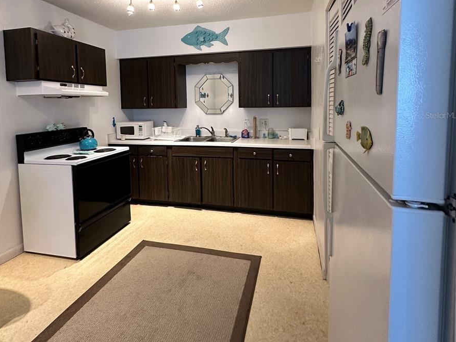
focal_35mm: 19
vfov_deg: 66.9
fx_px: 250
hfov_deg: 84.7
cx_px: 230
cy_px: 115
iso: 250
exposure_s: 1/60
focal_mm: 2.22
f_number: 2.2
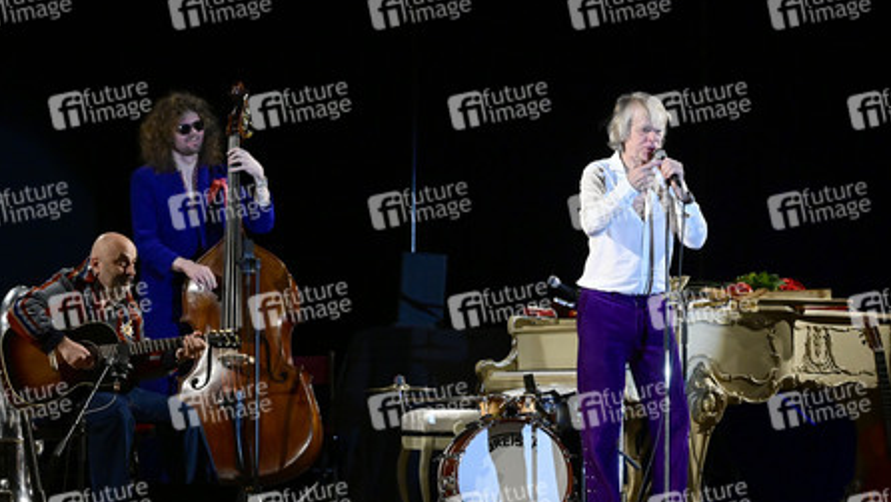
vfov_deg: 9.4
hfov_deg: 16.6
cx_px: 446
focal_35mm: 129
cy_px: 256
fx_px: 3048
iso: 8000
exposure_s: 1/320
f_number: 4.5
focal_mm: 122
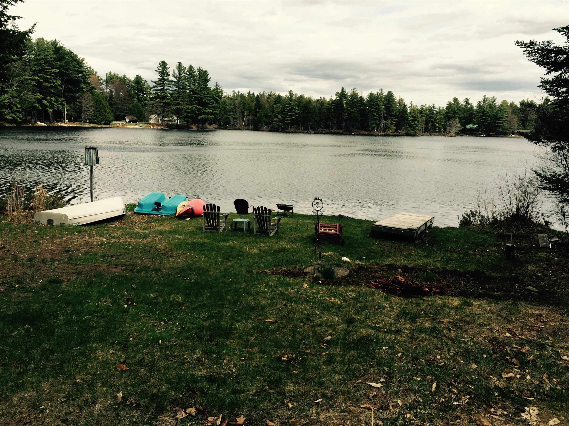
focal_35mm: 29
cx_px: 284
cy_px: 213
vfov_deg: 48.2
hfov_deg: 61.7
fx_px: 477
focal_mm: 4.15
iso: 32
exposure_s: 1/2475
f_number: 2.2
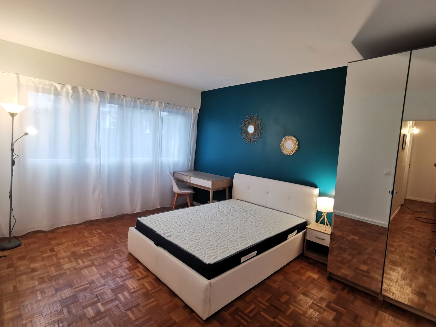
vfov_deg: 74.7
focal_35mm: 17
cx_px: 218
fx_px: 214
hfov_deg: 91.0
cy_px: 164
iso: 320
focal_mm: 2.26
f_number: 2.2
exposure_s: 1/50
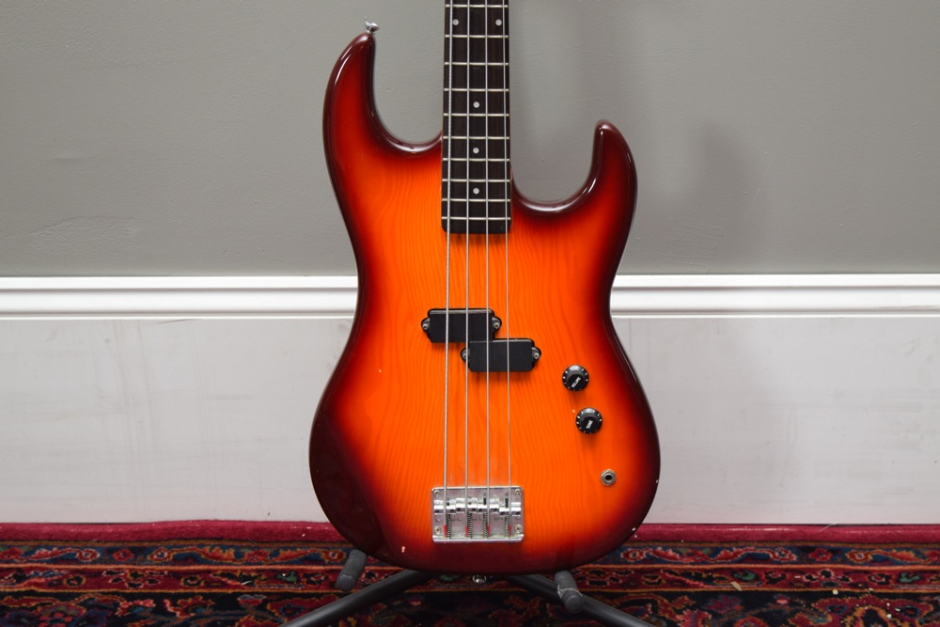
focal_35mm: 72
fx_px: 1880
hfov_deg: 28.1
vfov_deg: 18.9
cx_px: 470
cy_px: 314
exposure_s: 1/80
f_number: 5.3
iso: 800
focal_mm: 48
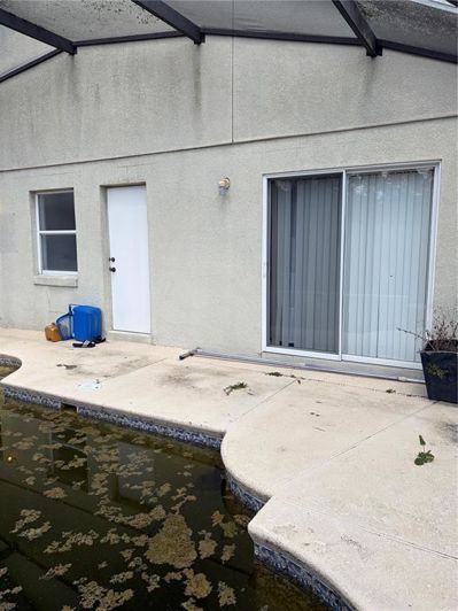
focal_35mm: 26
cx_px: 229
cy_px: 306
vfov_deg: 67.3
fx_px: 459
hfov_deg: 53.1
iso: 50
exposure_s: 1/1451
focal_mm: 5.96
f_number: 1.6
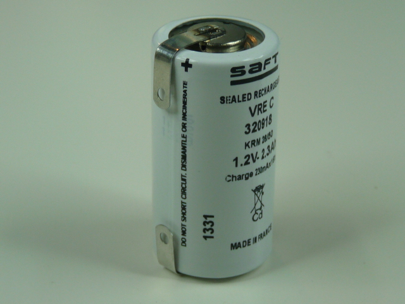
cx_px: 202
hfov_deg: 18.2
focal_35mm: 108
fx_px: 1264
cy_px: 152
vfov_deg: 13.7
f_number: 3.2
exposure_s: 1/80
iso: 100
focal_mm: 10.8
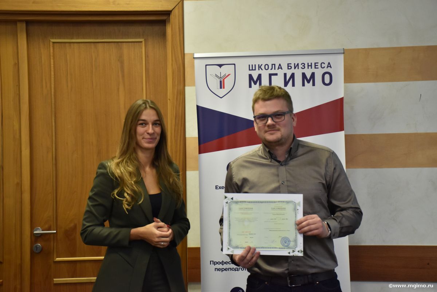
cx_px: 218
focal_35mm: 63
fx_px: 765
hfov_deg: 31.9
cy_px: 146
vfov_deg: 21.6
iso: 1000
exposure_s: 1/125
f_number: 4.5
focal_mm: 42
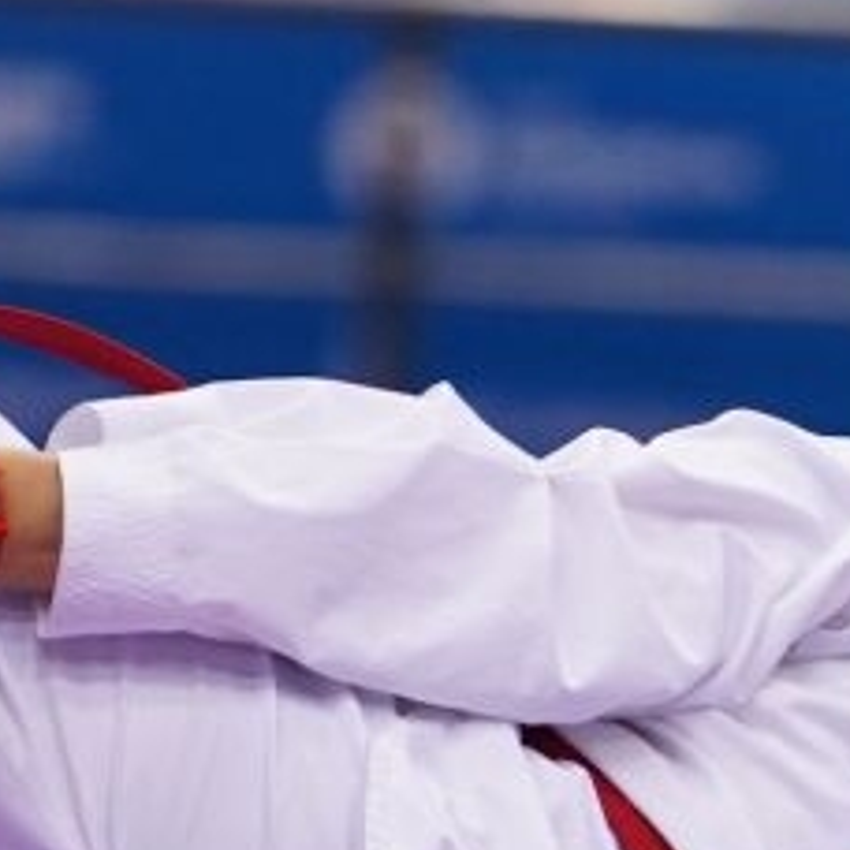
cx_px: 321
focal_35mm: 1339
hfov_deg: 1.3
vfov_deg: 1.3
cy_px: 932
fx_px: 37199
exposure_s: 1/1000
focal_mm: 200
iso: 1250
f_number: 2.8
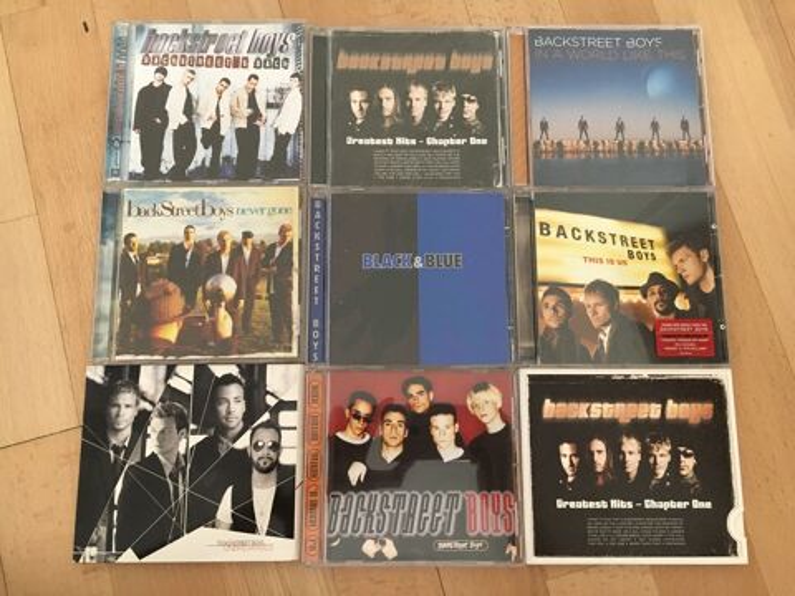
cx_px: 398
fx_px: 666
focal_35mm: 29
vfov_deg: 48.2
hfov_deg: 61.7
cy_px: 298
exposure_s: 1/20
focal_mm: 4.15
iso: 200
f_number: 2.2
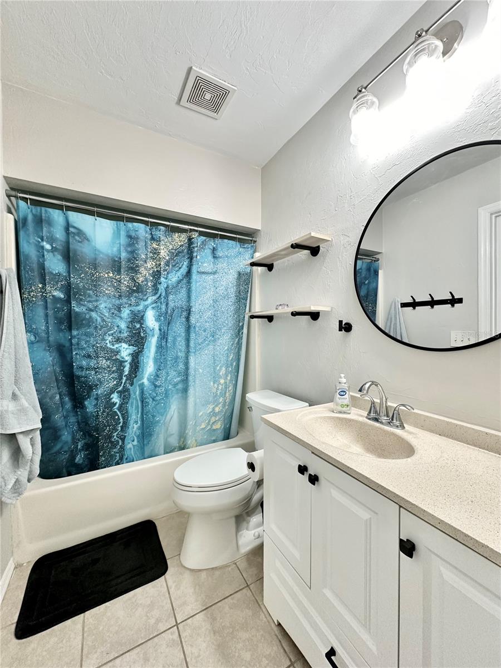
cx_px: 250
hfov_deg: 85.7
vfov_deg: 102.1
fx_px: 270
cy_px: 334
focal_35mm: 14
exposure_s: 1/120
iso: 250
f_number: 2.2
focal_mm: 2.22
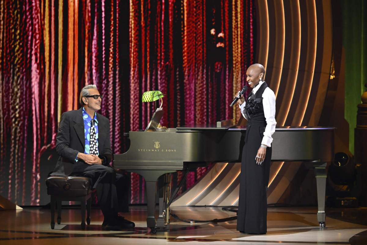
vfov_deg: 6.2
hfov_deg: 9.4
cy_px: 122
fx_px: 2243
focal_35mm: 220
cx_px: 184
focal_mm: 220
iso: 6400
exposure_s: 1/125
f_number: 5.6
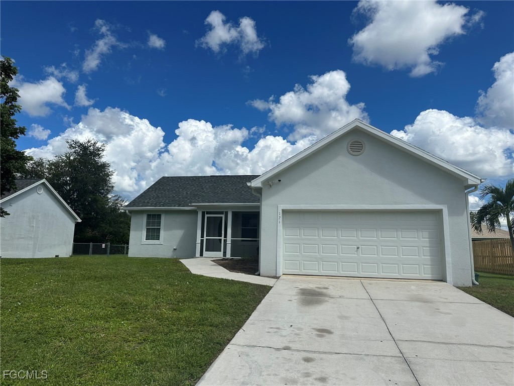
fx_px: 356
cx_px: 257
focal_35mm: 24
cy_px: 193
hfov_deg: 71.6
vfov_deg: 56.8
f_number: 1.78
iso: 80
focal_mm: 6.86
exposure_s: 1/9709
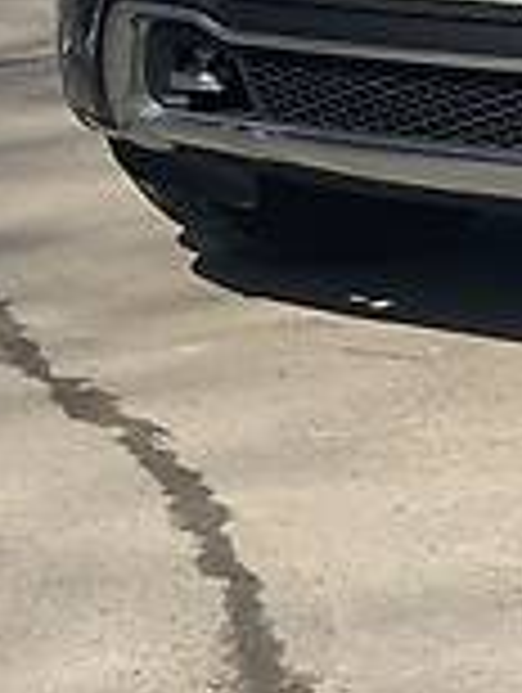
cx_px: 968
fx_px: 4050
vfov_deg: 9.5
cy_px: -320
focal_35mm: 202
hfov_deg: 7.2
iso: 16
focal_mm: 6
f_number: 2.4
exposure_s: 1/978
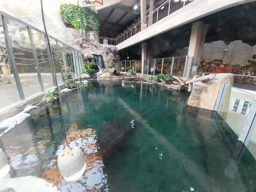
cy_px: 96
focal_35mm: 13
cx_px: 128
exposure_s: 1/60.2
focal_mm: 1.13
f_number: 2.2
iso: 202
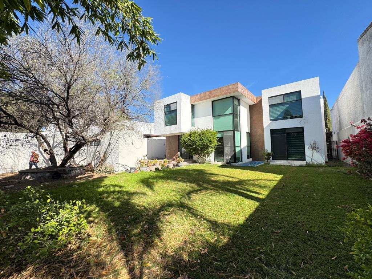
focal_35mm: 14
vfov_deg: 85.7
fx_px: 150
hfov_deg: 102.1
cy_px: 140
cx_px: 186
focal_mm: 2.22
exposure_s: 1/796
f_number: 2.2
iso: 50
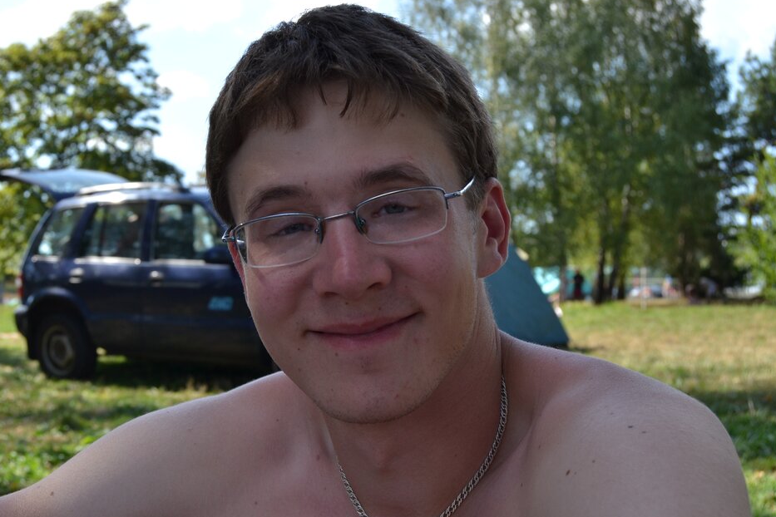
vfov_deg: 25.1
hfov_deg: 36.7
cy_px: 270
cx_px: 299
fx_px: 1164
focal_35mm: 54
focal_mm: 28
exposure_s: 1/200
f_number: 7.1
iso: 100
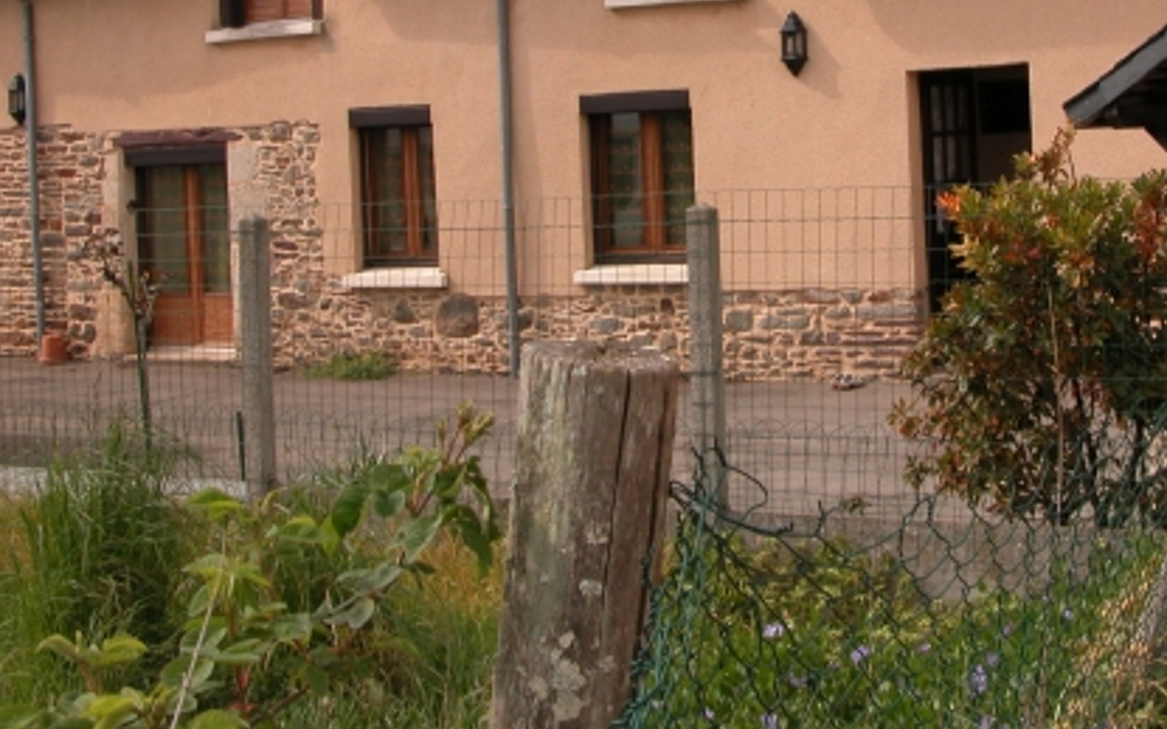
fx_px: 1939
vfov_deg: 20.8
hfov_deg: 33.2
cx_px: 765
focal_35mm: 61
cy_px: 56
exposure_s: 1/344
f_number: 5.6
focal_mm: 8.9
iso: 100
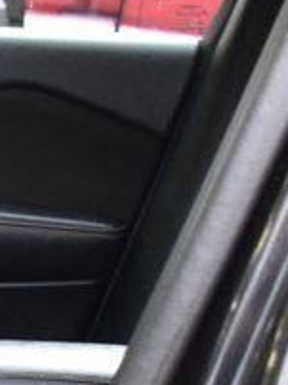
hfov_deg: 7.8
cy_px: 442
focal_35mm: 161
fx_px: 1790
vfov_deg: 12.1
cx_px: -624
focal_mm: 22
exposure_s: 1/15
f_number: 5.6
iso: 1600
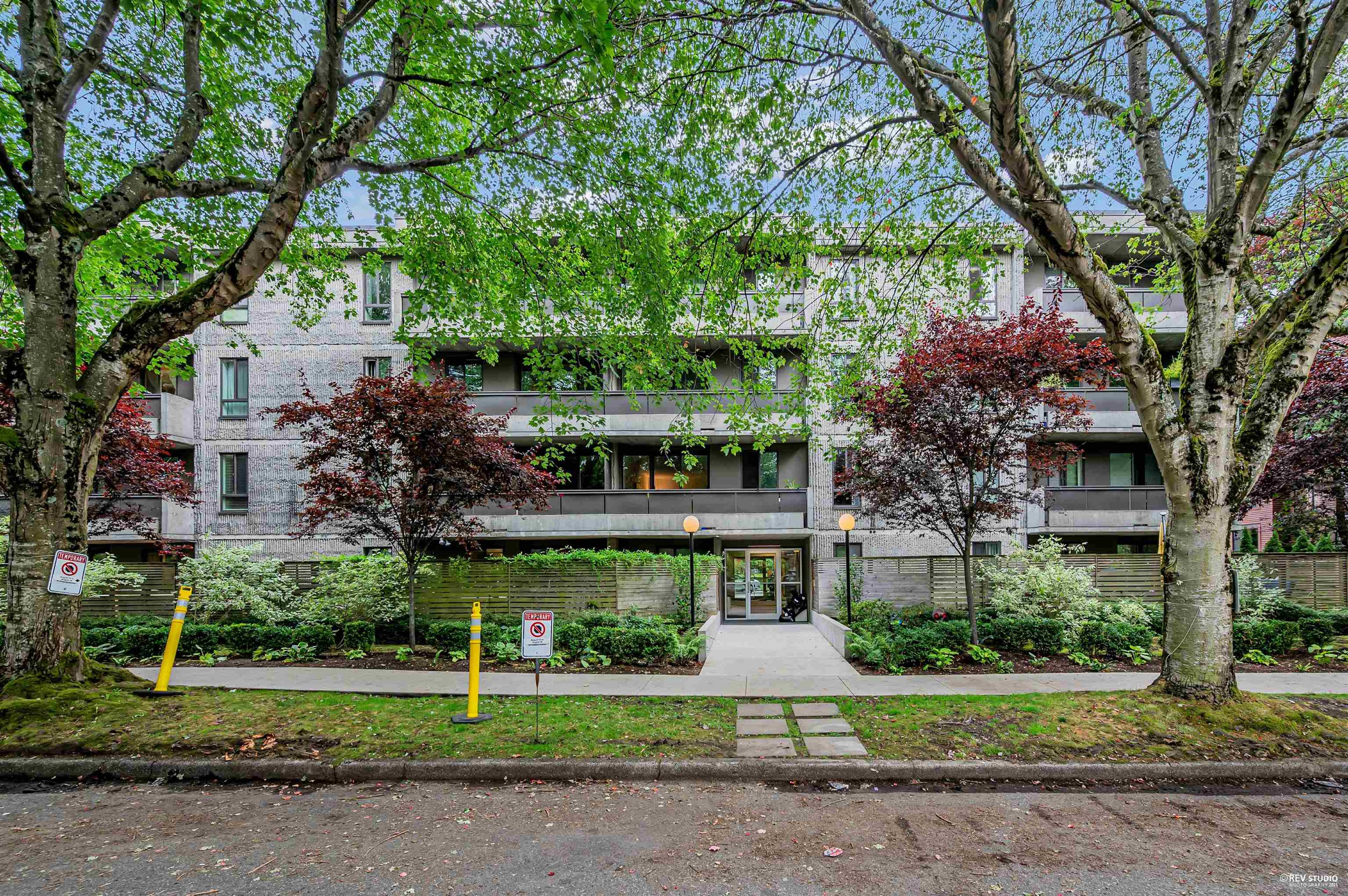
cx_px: 674
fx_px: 524
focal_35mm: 14
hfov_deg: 104.3
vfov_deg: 81.1
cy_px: 448
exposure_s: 1/30
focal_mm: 14
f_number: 8
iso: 100
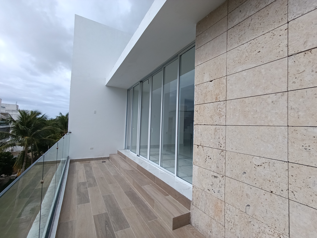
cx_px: 158
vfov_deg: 78.1
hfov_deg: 94.5
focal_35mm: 16
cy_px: 119
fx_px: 147
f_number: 2.2
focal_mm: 1.65
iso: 50
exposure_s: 1/1321
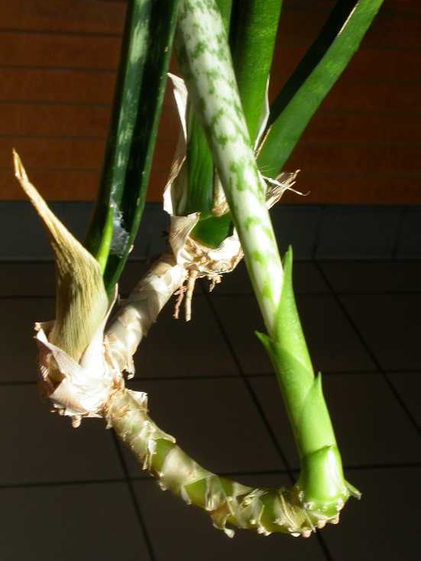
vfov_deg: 23.0
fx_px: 1378
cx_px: 193
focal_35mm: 85
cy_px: 295
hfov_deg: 17.4
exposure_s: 1/88.4
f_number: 6.3
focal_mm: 16.2
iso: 100
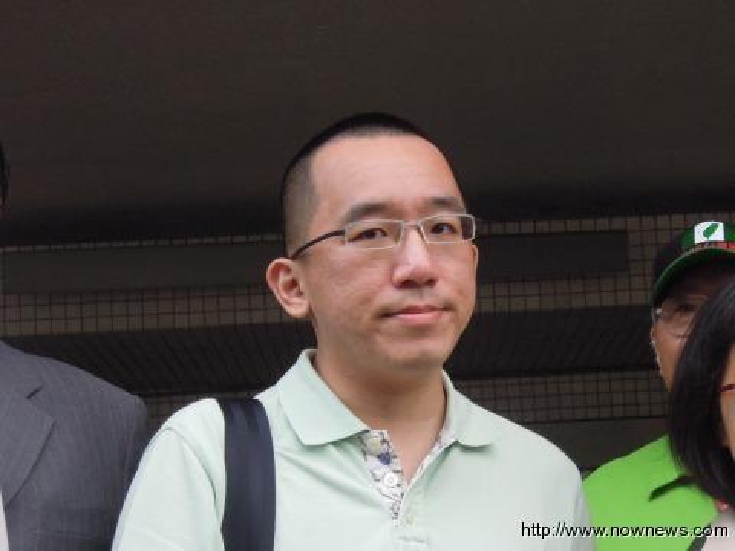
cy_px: 276
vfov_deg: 21.0
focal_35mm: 70
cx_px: 368
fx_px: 1486
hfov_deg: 27.8
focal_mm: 12.5
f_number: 4.5
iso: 400
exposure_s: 1/60
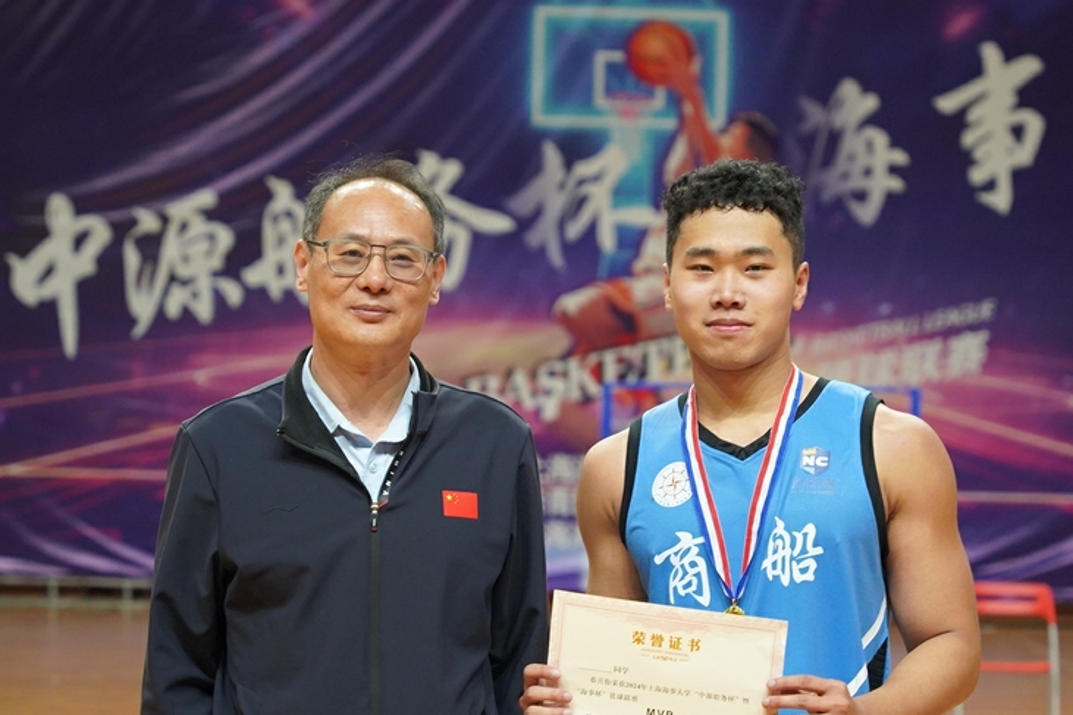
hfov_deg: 16.3
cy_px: 398
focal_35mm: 126
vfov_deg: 10.9
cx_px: 608
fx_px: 3754
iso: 3200
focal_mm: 92
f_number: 4.5
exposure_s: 1/160
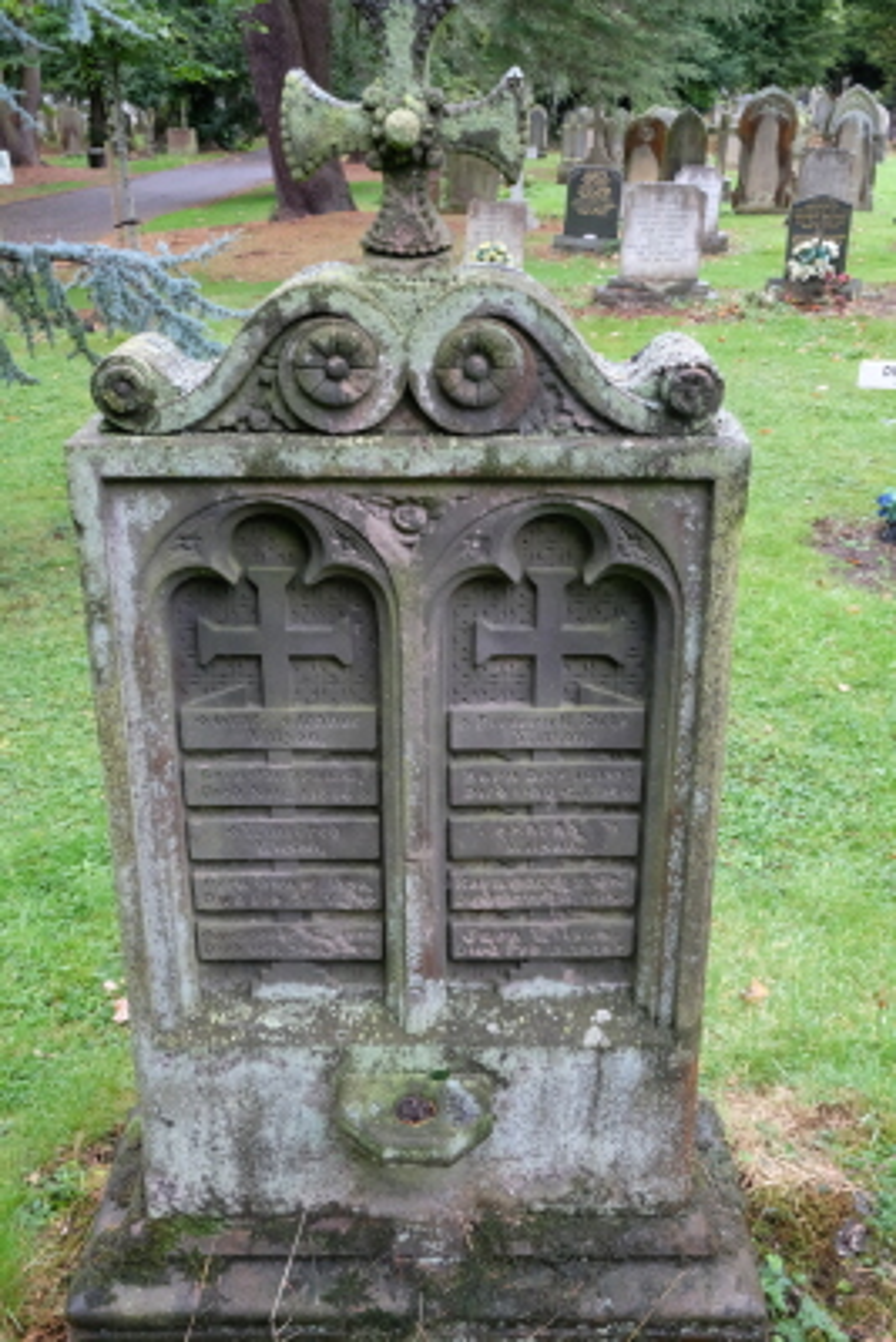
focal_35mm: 35
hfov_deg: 37.9
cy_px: 671
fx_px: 1305
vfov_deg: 54.4
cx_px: 448
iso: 3200
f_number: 16
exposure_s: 1/50
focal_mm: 23
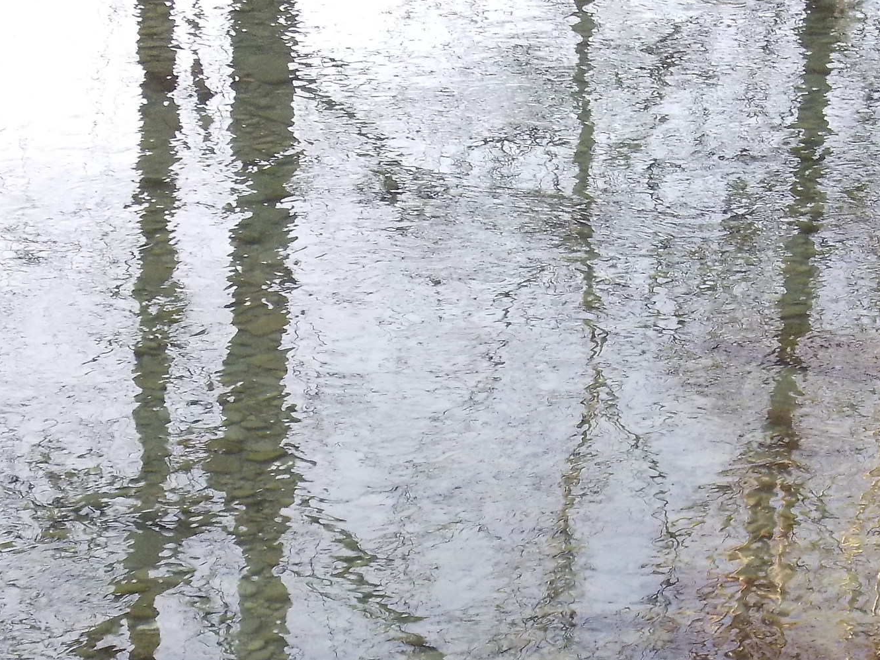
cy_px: 583
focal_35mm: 128
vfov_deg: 11.5
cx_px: 611
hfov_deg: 15.4
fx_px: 3254
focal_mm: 10
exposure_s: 1/60
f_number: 4.3
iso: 200
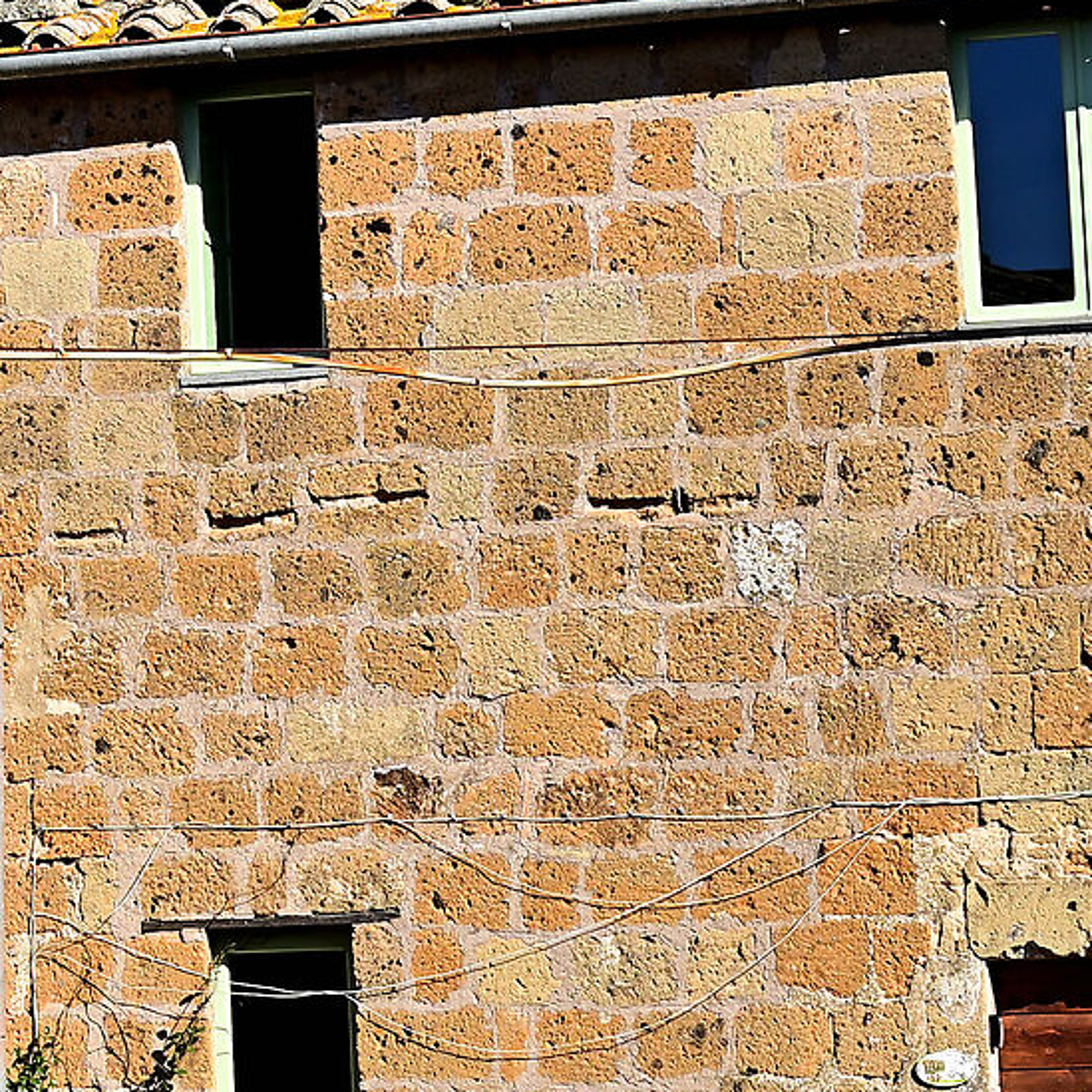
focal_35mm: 182
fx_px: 6496
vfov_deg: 9.6
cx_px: -766
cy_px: 247
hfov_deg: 9.2
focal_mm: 49
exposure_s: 1/125
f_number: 11
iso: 100
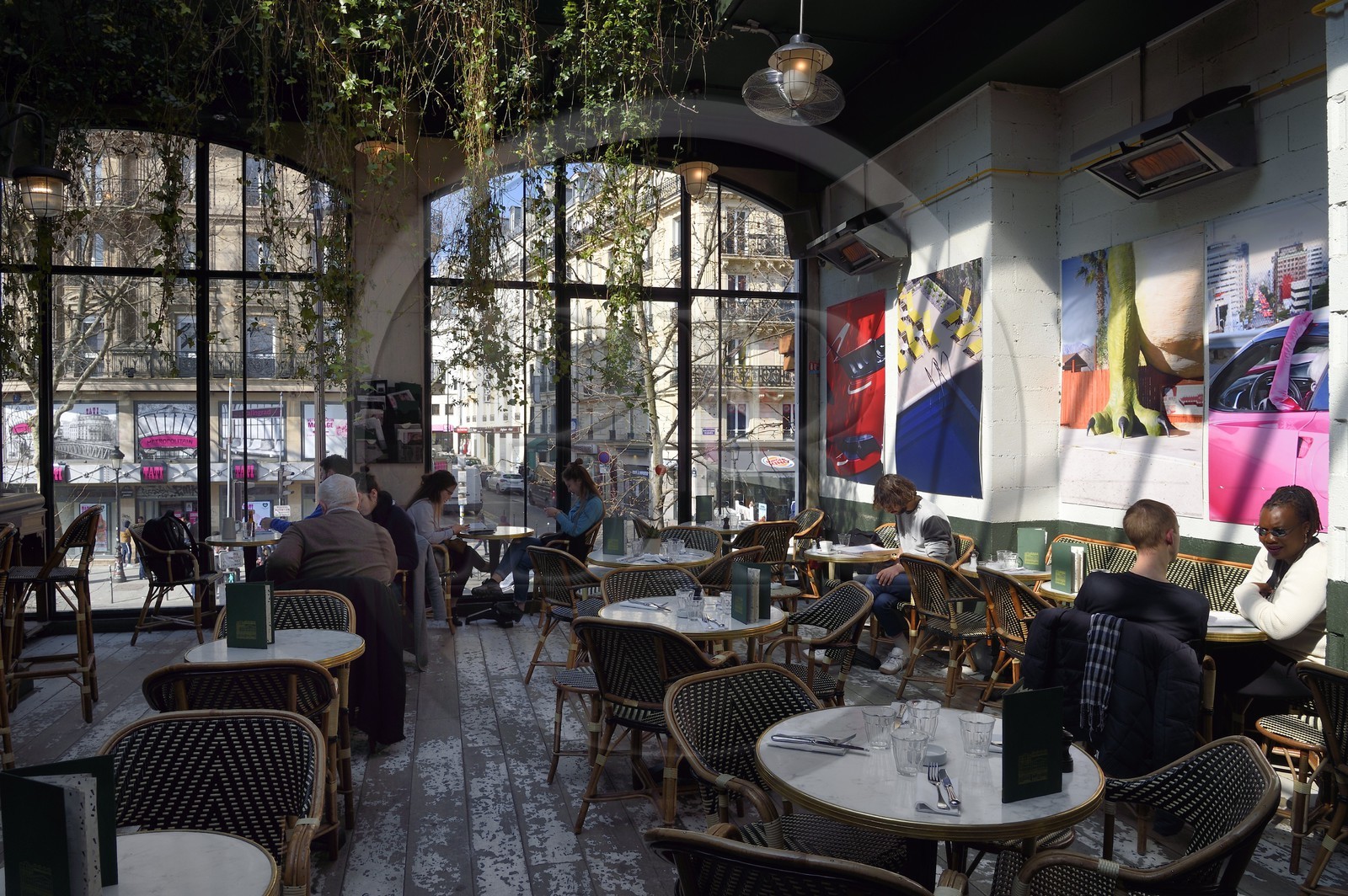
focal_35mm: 24
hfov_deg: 73.8
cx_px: 674
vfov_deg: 53.1
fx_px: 898
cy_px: 448
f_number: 14
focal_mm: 24
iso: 200
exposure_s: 1/125
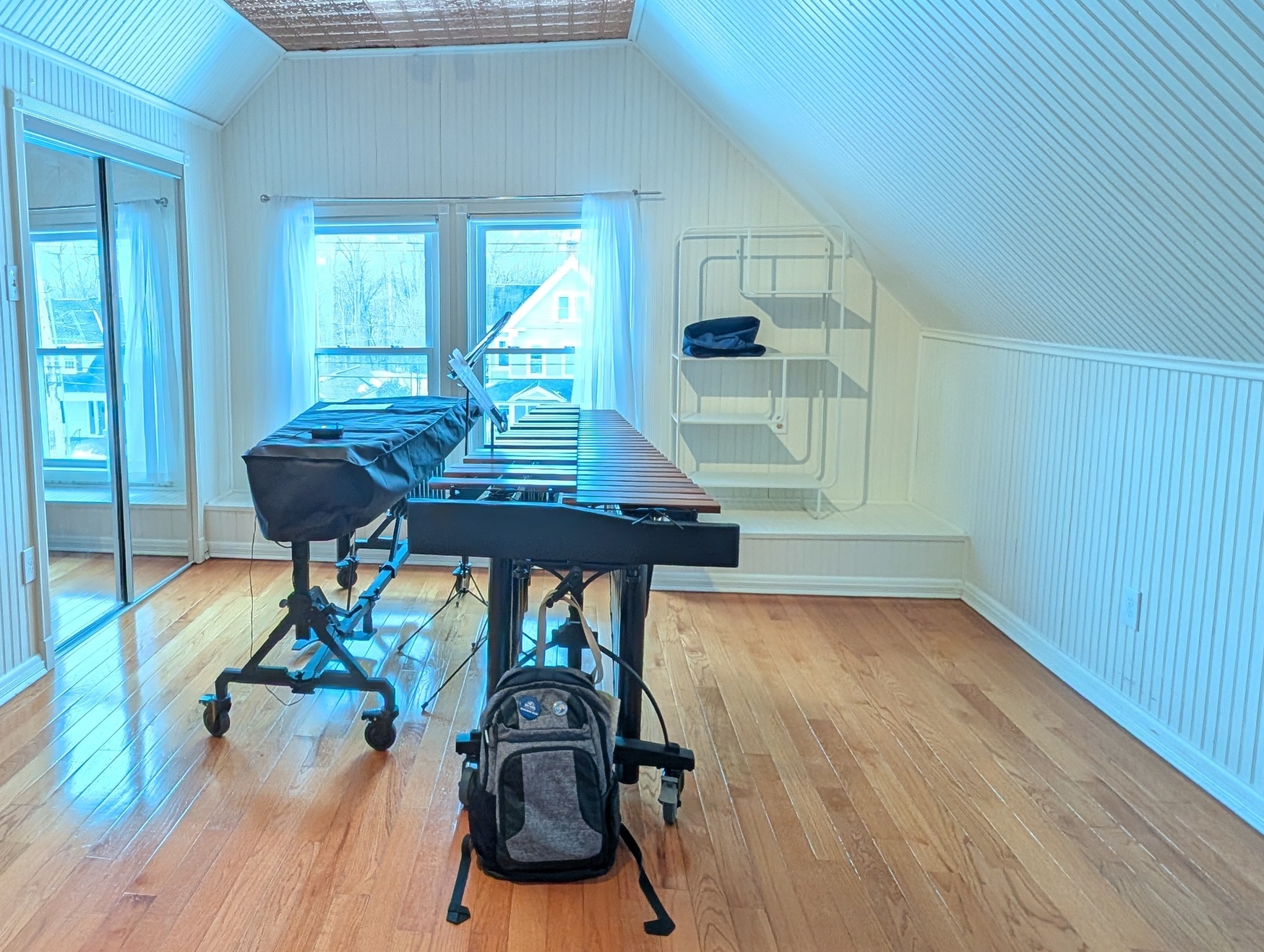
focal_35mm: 21
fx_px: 768
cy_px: 395
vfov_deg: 63.2
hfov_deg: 77.3
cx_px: 465
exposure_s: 1/149
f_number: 1.7
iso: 103
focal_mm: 2.02
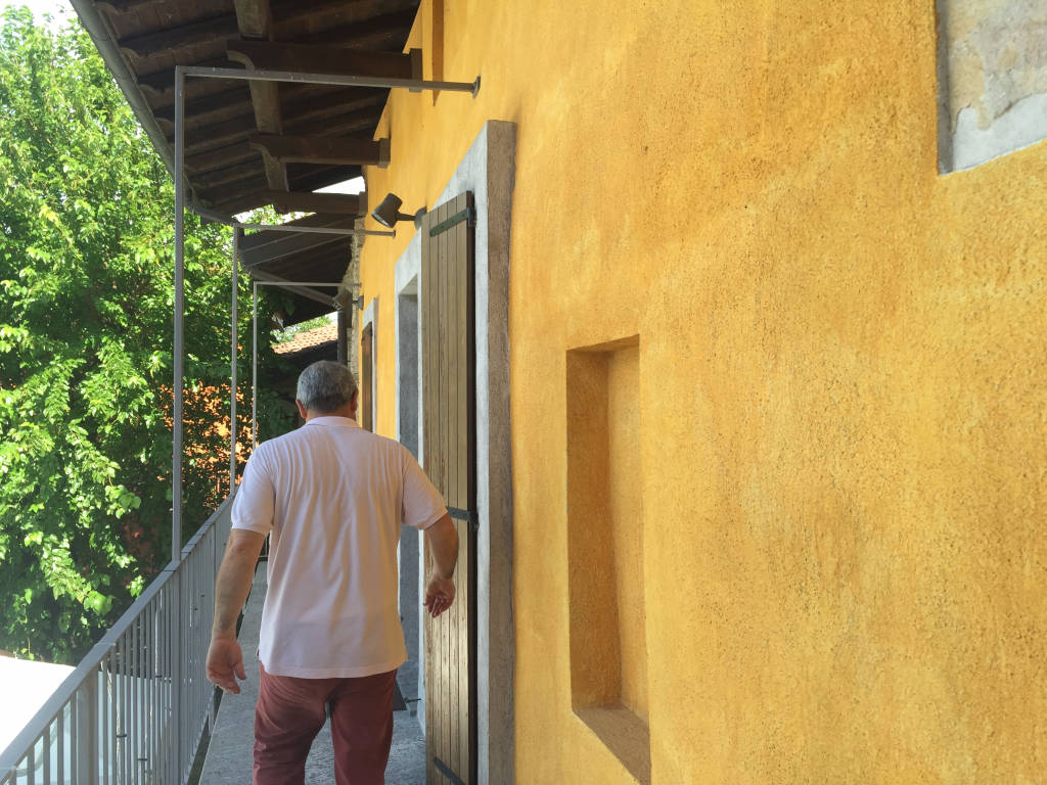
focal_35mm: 29
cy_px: 392
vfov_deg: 48.2
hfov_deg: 61.7
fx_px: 877
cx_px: 524
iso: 32
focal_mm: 4.15
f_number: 2.2
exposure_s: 1/412
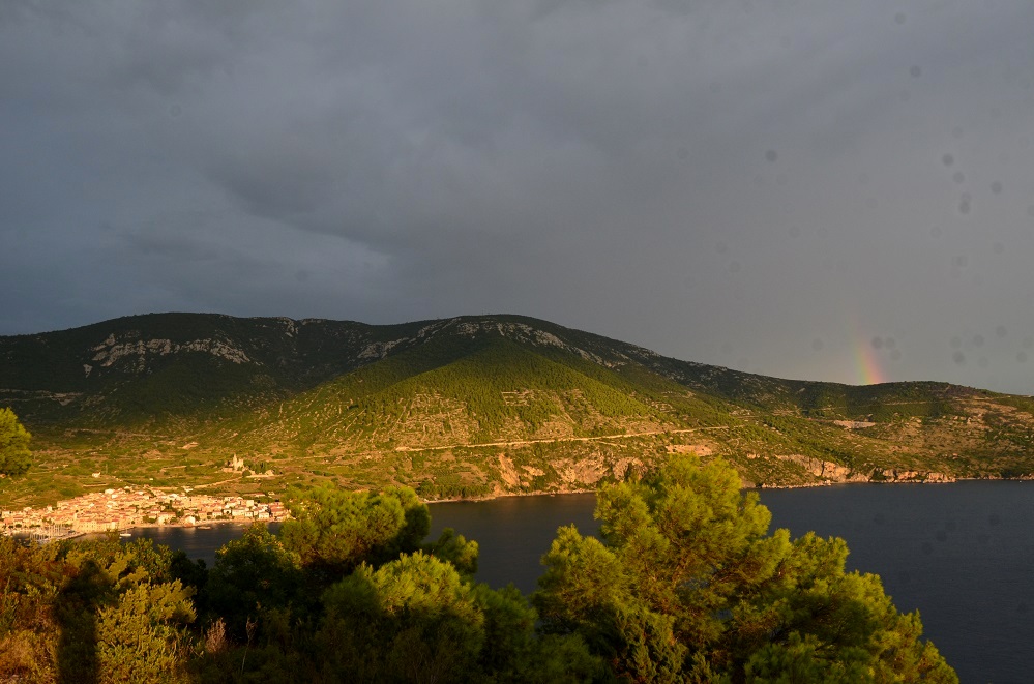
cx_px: 517
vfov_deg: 36.7
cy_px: 342
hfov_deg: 53.2
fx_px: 1032
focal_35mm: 36
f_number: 9
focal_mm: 24
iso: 400
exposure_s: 1/160
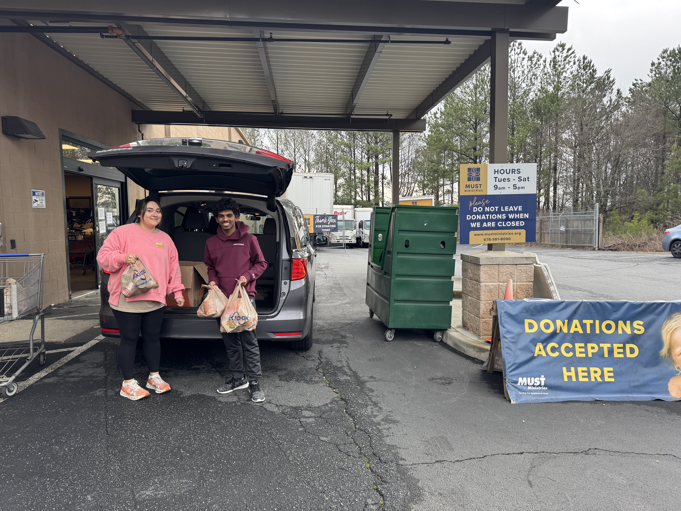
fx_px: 472
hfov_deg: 71.6
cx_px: 340
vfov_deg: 56.8
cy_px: 256
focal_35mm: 24
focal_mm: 6.76
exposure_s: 1/250
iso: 64
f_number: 1.78
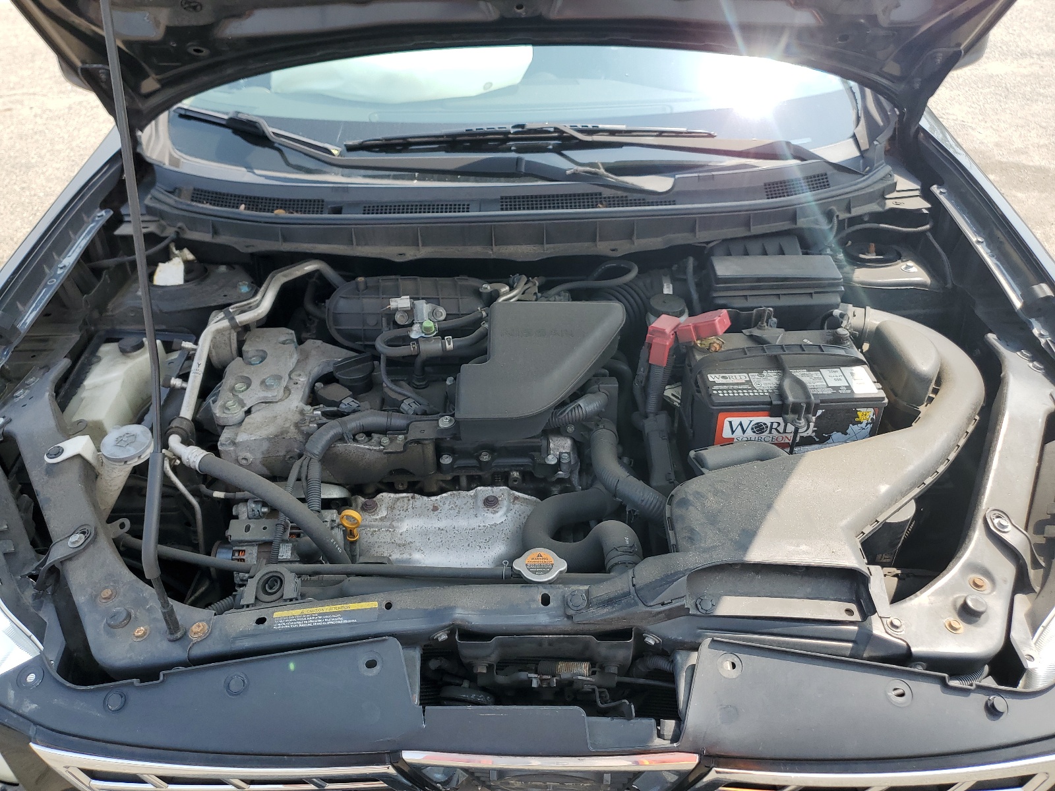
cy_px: 396
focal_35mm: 26
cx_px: 528
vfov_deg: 53.1
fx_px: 792
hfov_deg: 67.3
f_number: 1.5
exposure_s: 1/909
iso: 50
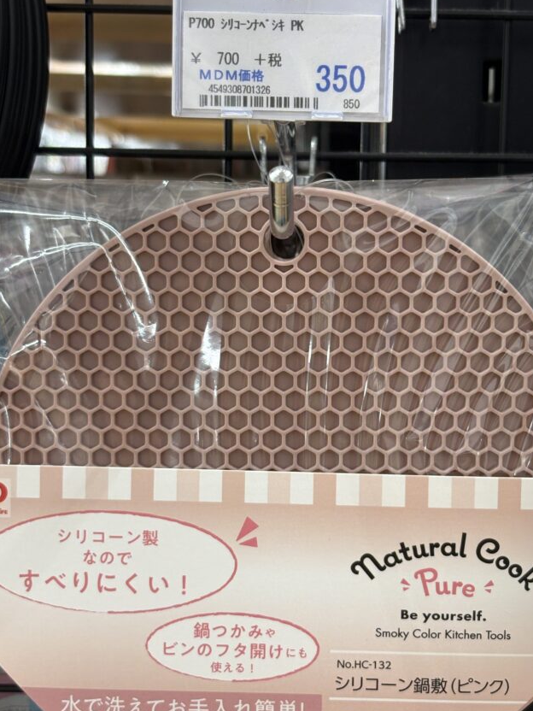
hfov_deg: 22.9
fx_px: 1314
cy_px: 385
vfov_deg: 30.3
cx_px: 299
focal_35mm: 64
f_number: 1.6
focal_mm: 5.96
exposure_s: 1/50
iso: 40
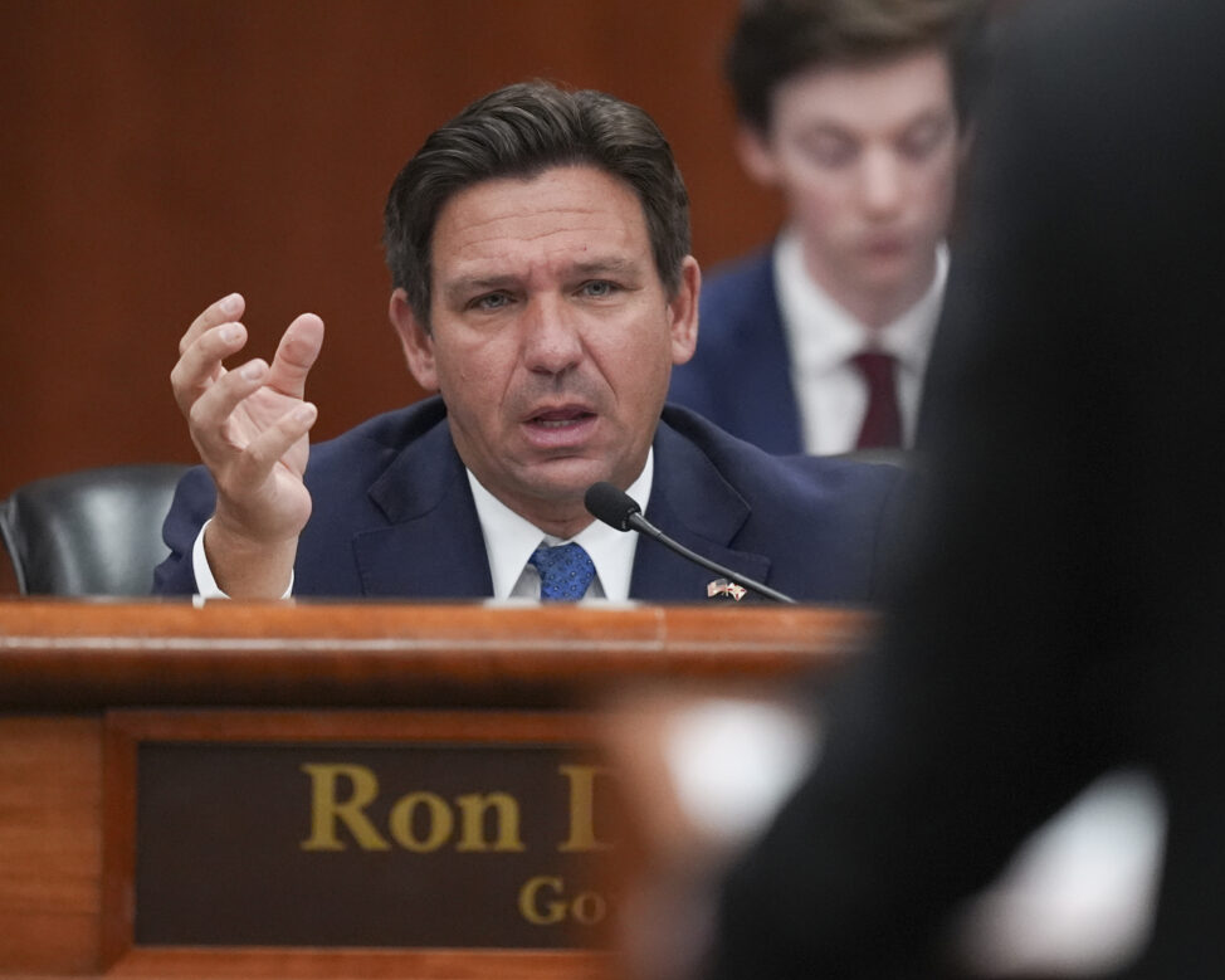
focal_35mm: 677
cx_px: 625
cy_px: 491
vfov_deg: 2.3
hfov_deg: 2.9
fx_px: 24542
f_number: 2.8
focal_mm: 400
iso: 4000
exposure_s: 1/1000
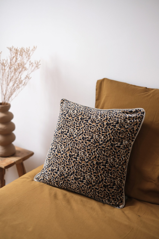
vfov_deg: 37.5
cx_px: 80
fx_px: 351
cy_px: 120
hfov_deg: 25.5
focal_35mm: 53
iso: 160
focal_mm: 35
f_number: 1.8
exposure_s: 1/52
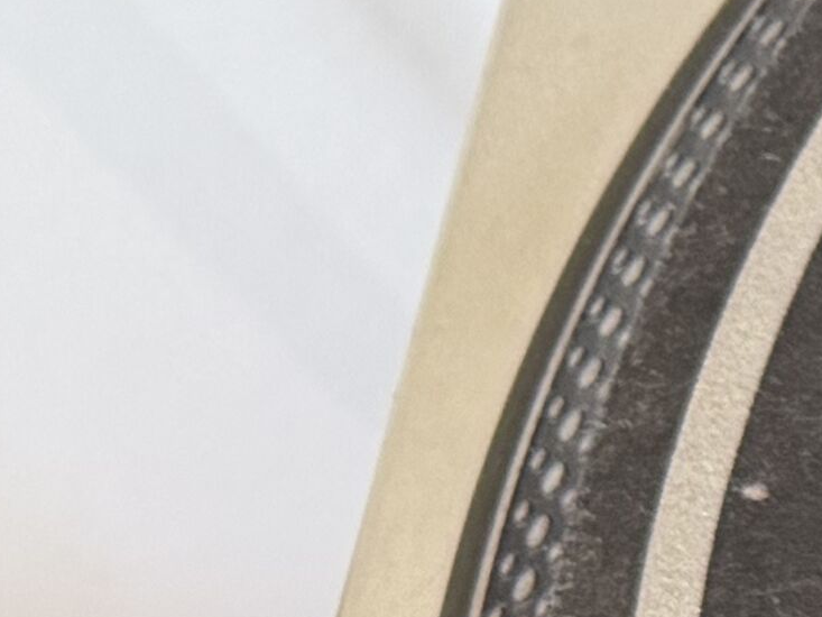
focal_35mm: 187
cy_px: 1170
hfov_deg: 8.0
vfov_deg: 7.7
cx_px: 2959
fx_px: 4441
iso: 125
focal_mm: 6.76
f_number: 1.78
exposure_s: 1/100
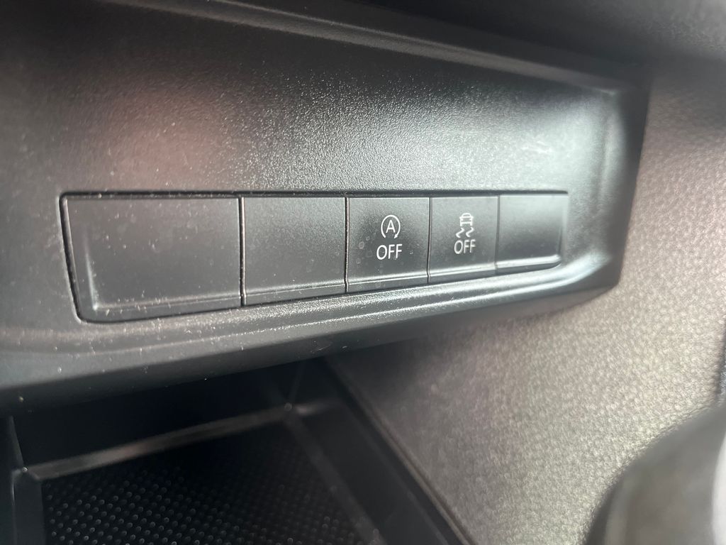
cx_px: 363
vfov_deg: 53.1
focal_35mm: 26
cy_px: 272
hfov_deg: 67.3
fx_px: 545
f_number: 1.6
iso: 200
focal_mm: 5.1
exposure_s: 1/60
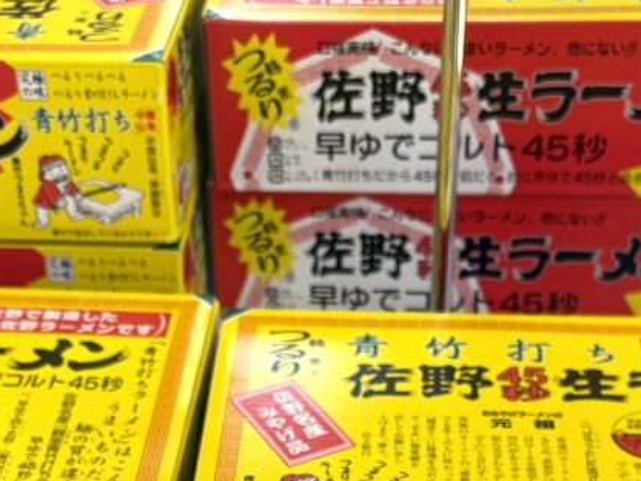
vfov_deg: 16.8
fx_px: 1481
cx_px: 325
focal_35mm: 80
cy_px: 712
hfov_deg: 24.4
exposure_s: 1/50
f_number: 1.6
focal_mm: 5.96
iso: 64
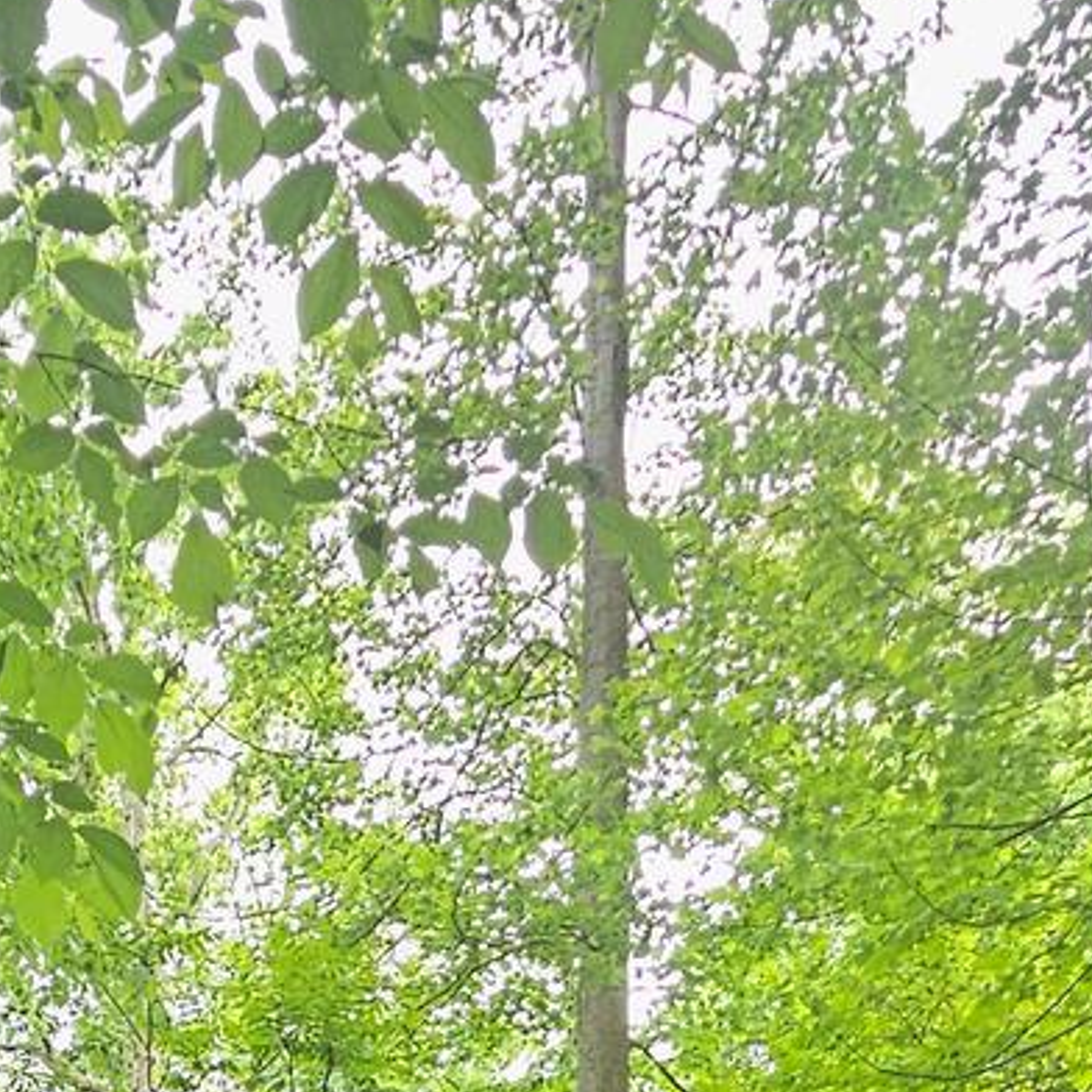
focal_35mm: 60
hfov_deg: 27.8
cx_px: 150
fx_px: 2141
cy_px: 1919
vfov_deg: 20.7
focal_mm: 2.2
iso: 50
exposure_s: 1/189
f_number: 2.2
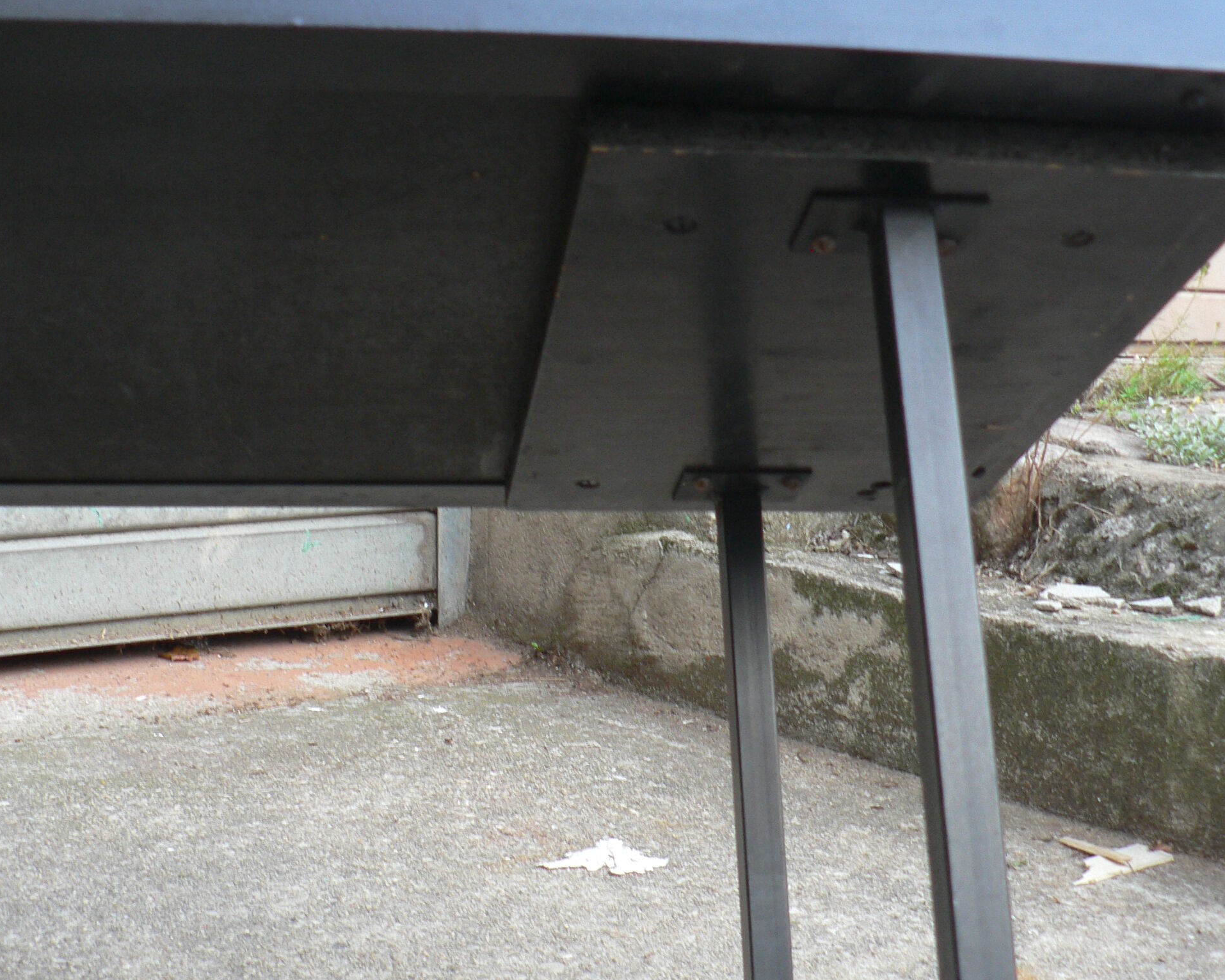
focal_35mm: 47
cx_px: 611
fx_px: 1704
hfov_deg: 39.5
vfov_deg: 32.0
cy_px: 563
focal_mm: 6
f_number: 2.8
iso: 100
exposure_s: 1/30
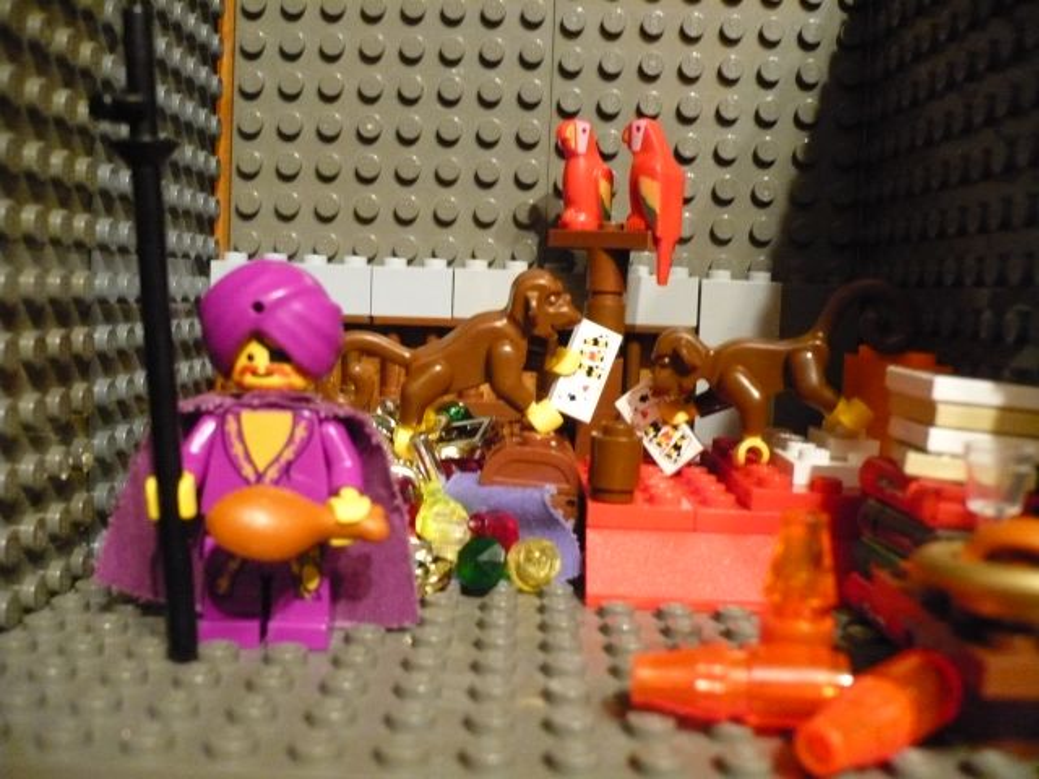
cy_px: 390
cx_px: 520
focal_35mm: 35
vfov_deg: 40.7
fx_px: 1051
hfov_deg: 52.6
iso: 400
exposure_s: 1/4
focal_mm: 5.8
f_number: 2.8
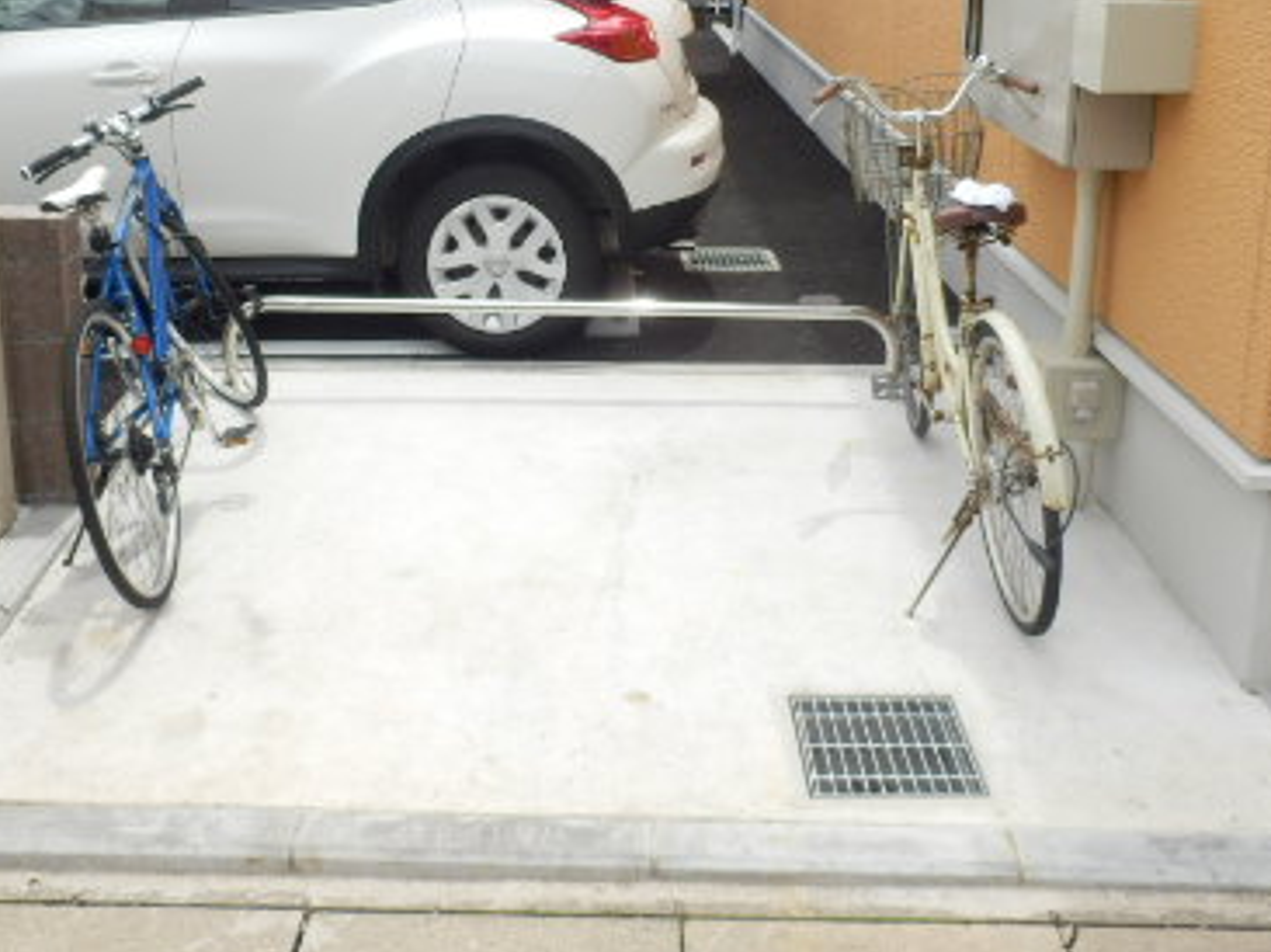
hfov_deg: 44.8
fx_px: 1541
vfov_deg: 33.7
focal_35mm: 42
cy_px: 243
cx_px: 601
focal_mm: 4.2
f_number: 3
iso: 80
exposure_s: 1/800
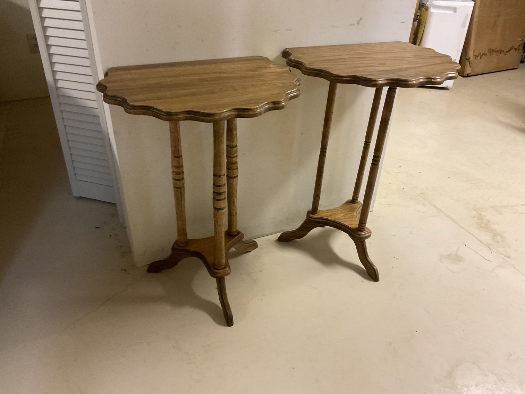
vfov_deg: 48.2
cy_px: 197
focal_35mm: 29
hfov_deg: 61.7
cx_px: 262
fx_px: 440
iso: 200
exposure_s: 1/60
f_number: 1.8
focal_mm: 3
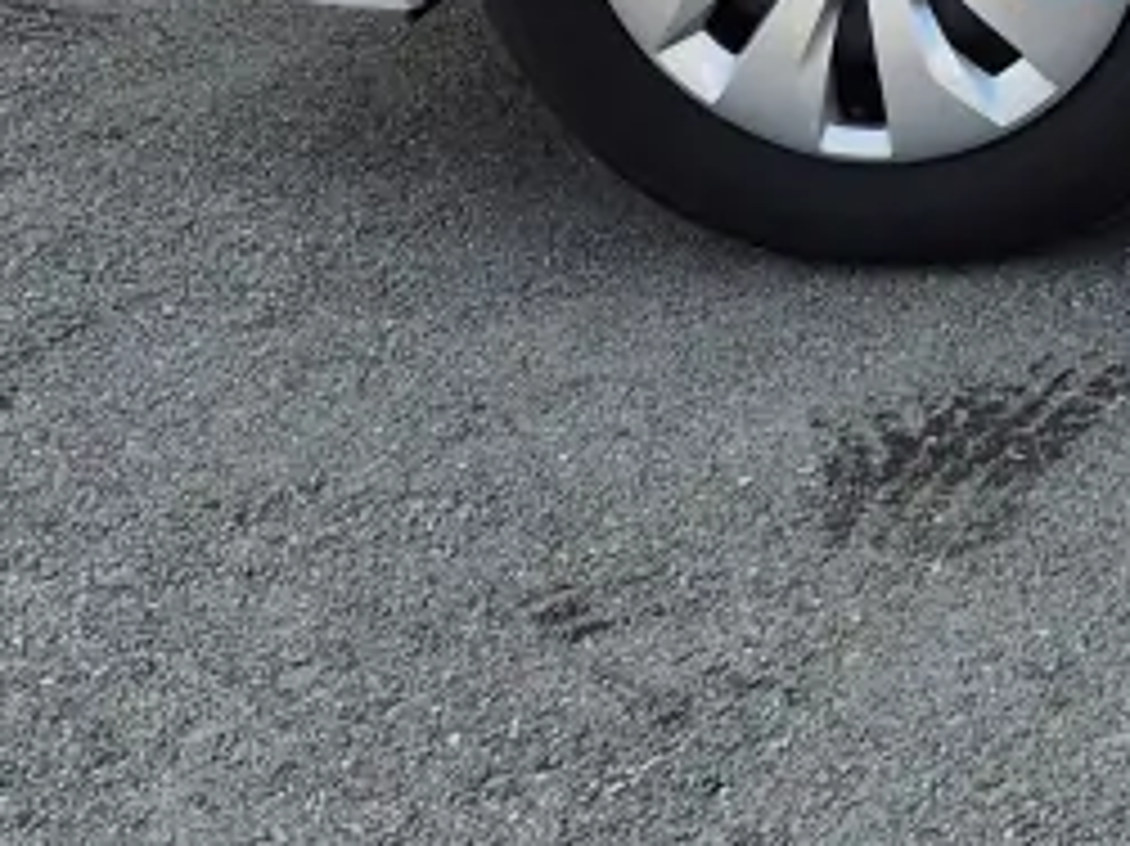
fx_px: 4307
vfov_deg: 10.4
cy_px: -801
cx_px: 2737
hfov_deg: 12.0
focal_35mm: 132
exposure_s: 1/536
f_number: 1.8
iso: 25
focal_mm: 5.4
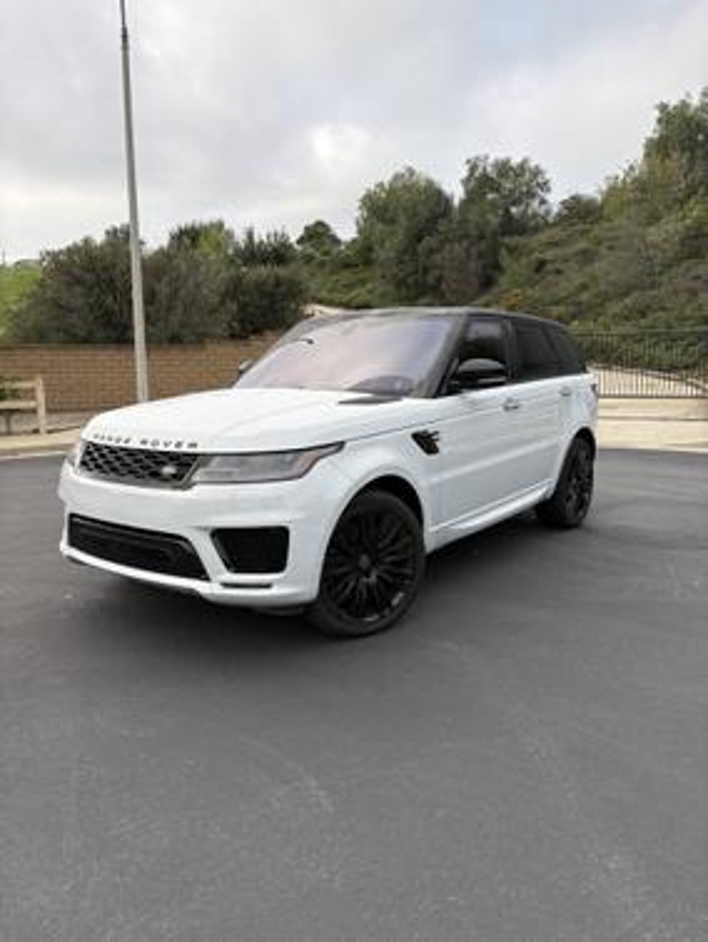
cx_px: 354
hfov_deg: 53.1
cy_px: 471
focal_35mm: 26
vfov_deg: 67.3
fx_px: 708
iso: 50
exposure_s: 1/527
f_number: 1.6
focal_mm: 5.96
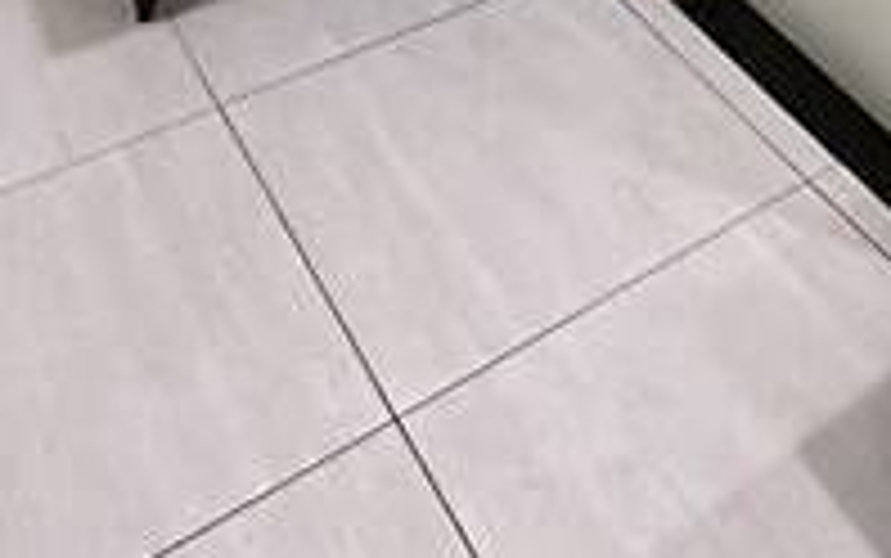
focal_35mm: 60
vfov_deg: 15.0
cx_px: 828
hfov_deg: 32.1
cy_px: -716
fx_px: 1458
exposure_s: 1/60
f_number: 2.2
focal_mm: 2.22
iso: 640
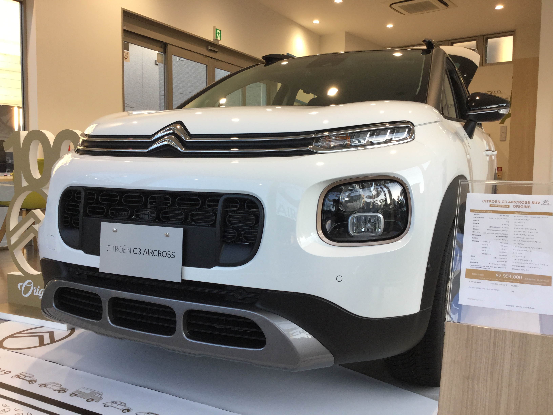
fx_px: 495
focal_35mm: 31
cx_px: 276
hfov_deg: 58.4
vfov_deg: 45.4
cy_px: 208
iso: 40
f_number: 2.4
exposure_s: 1/120
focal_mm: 3.3
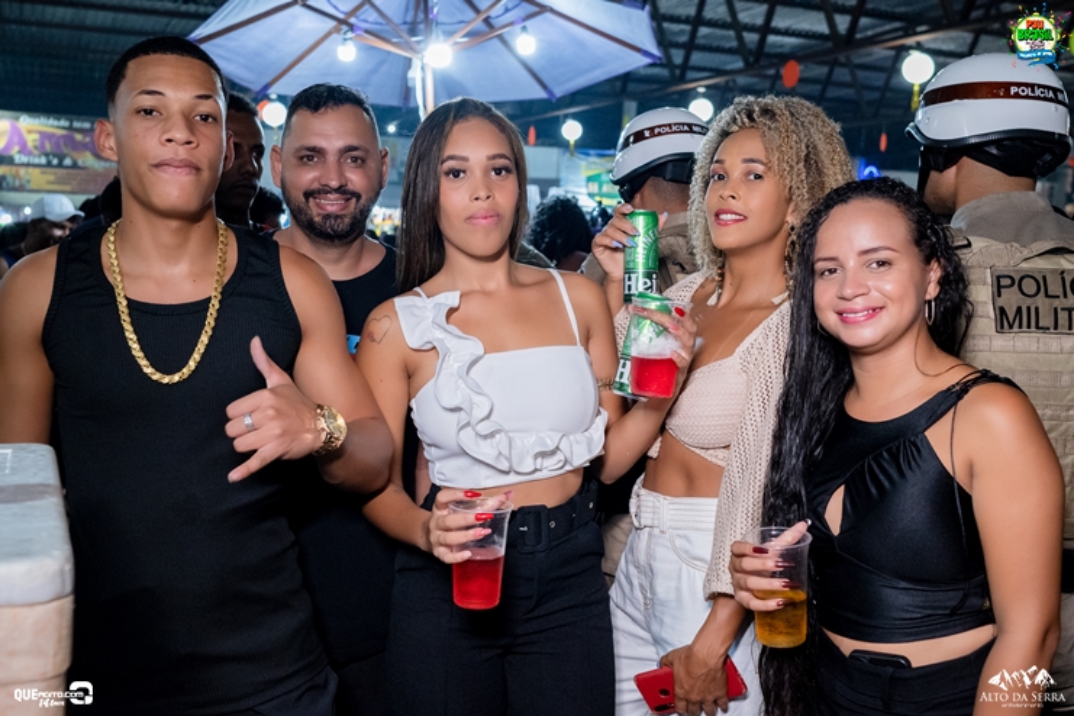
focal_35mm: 36
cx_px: 537
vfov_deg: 36.9
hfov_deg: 53.1
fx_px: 1074
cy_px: 358
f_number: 3.2
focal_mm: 24
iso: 2500
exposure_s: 1/250
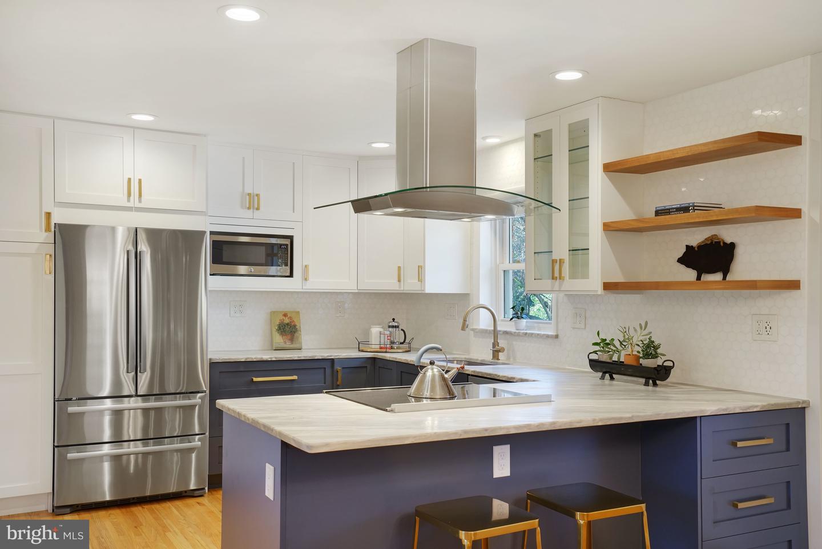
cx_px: 411
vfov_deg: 40.0
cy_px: 274
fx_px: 754
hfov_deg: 57.2
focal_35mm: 33
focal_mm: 33
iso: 1250
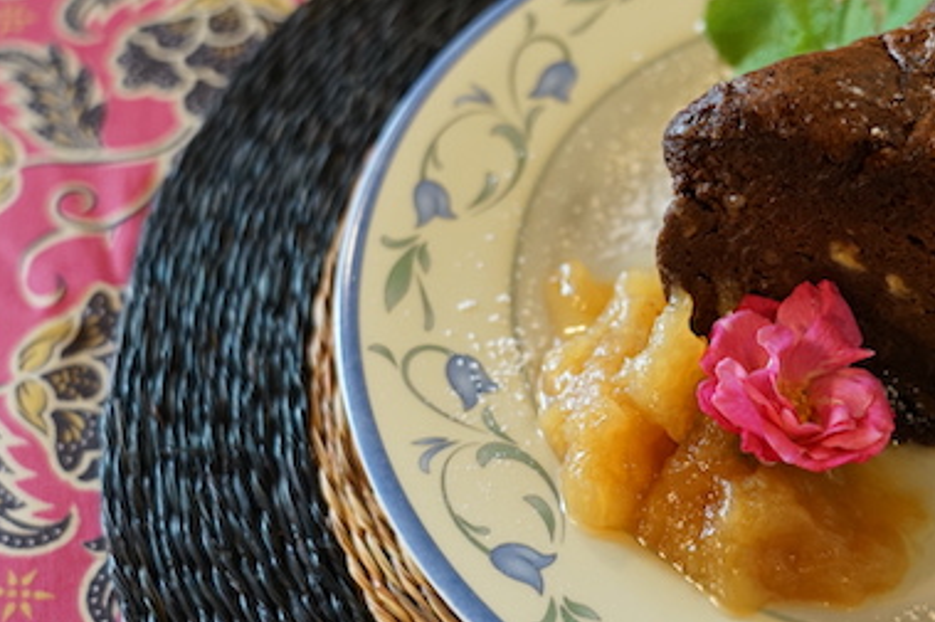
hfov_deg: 26.4
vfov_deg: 17.9
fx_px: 1972
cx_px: 659
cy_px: 265
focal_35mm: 76
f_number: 4
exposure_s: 1/60
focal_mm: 40
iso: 1600
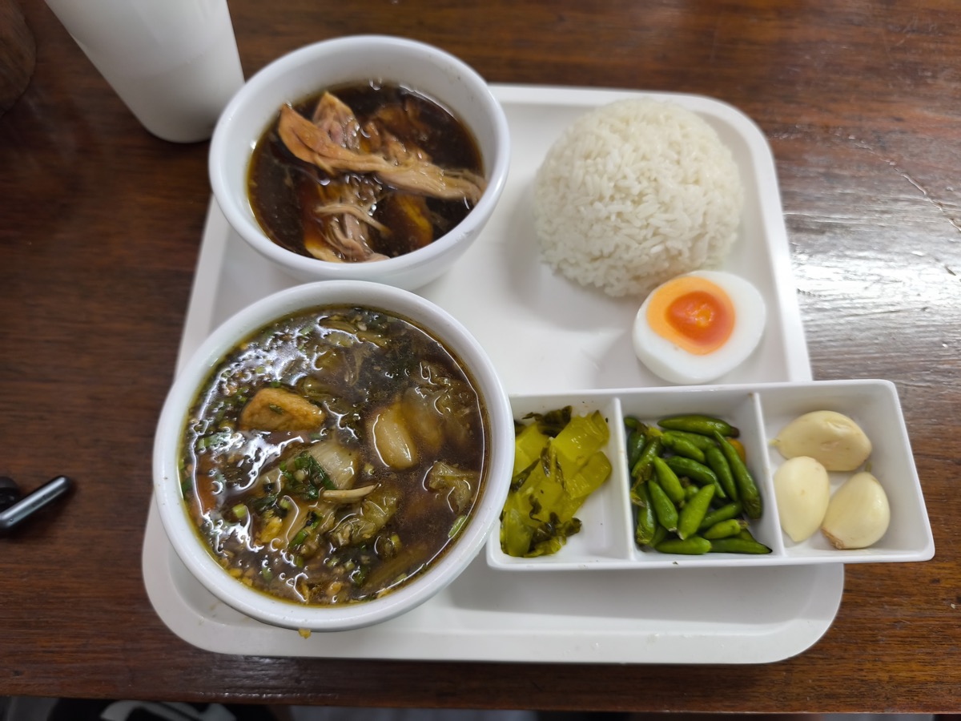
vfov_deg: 58.9
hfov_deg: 73.9
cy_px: 360
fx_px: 639
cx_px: 480
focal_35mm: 23
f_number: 1.6
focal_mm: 6.57
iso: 320
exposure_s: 1/50
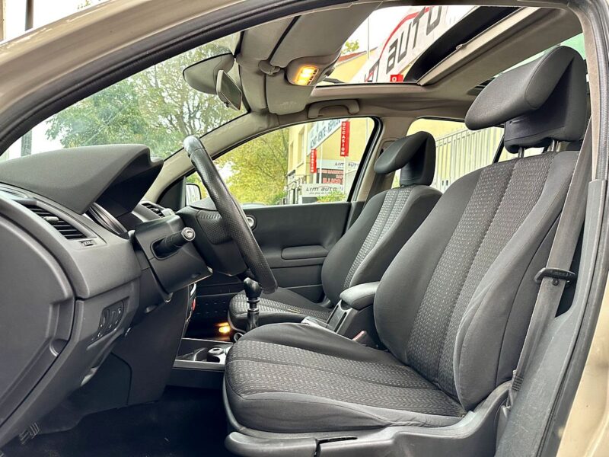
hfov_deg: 71.6
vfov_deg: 56.8
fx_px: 422
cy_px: 228
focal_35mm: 24
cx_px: 304
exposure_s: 1/118
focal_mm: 6.86
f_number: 1.78
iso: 250
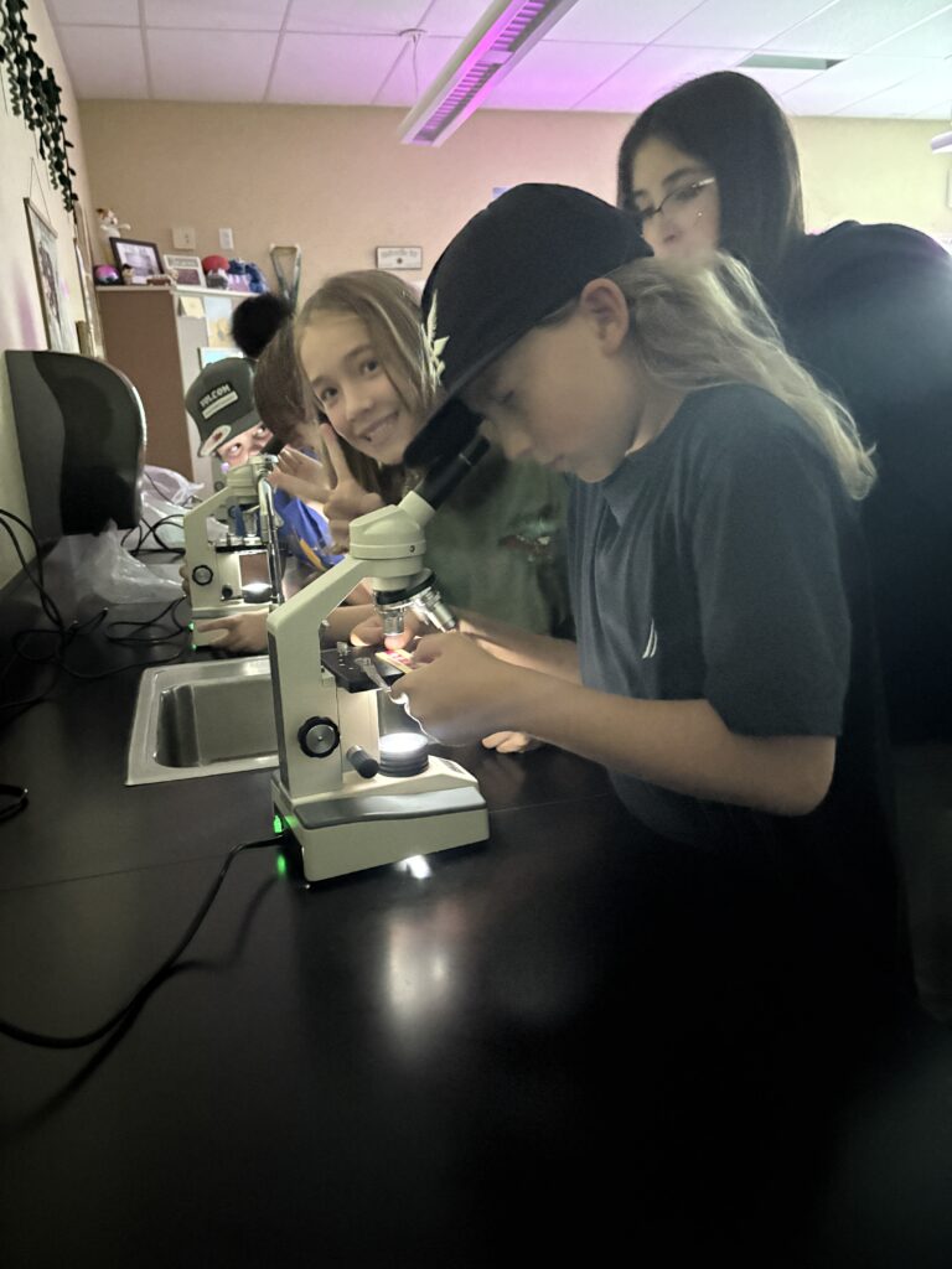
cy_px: 634
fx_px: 953
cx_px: 476
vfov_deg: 67.3
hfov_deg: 53.1
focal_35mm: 26
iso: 5000
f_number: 1.6
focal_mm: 5.96
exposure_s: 1/15
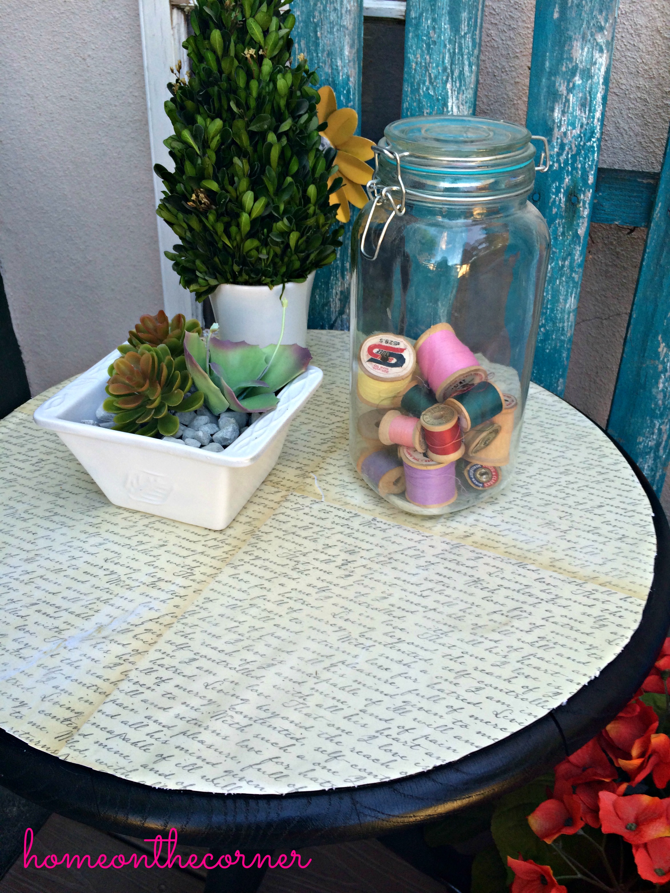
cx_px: 335
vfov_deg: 61.7
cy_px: 446
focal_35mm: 29
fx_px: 748
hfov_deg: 48.2
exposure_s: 1/60
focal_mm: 4.15
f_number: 2.2
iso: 40
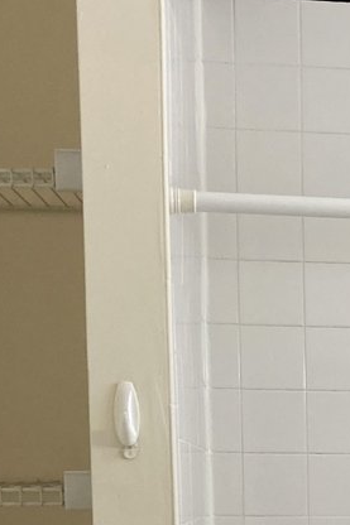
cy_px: 646
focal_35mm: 112
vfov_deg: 17.3
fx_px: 1635
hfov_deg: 11.3
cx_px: 639
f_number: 1.8
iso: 64
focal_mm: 3.99
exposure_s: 1/60
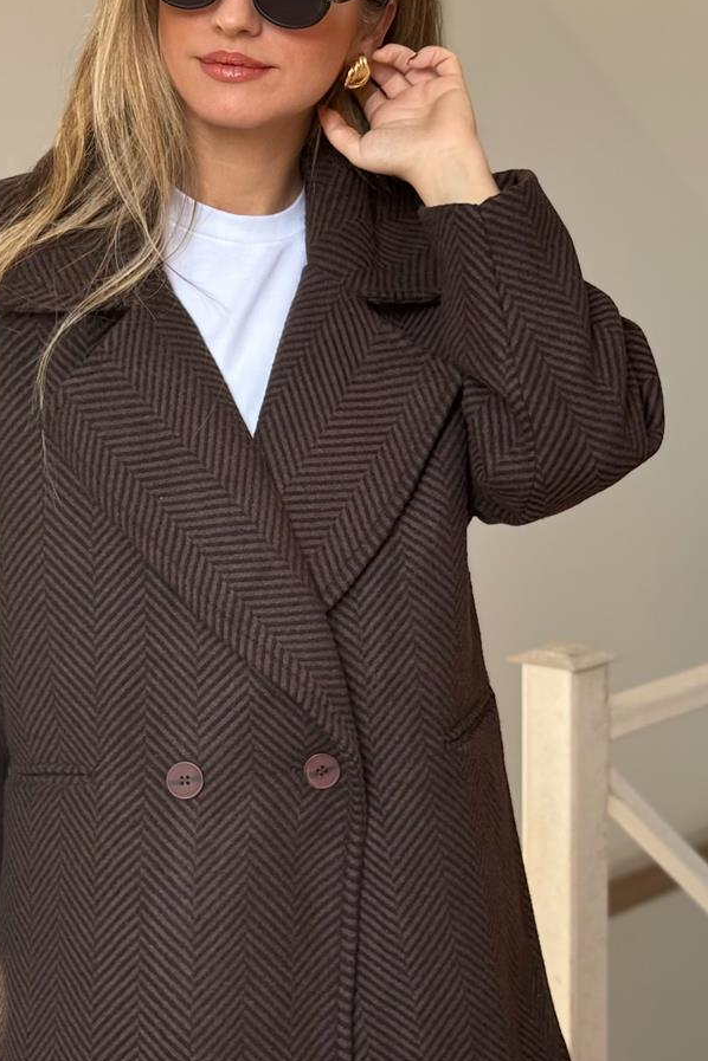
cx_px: 263
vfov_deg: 22.9
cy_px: 479
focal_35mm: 89
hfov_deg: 15.3
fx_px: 2625
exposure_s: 1/166
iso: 50
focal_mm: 6.76
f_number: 1.78
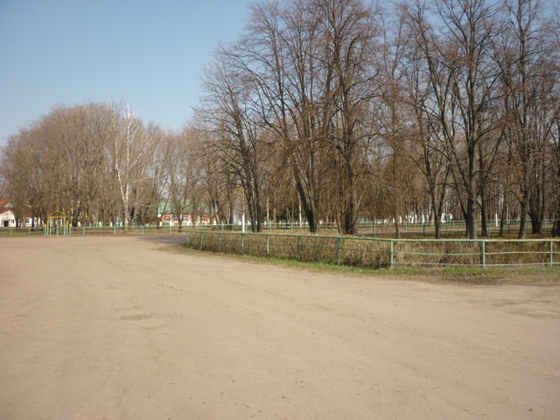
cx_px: 280
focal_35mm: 33
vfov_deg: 42.9
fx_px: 534
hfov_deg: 55.4
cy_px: 210
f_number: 8
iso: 80
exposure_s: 1/160
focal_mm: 5.5
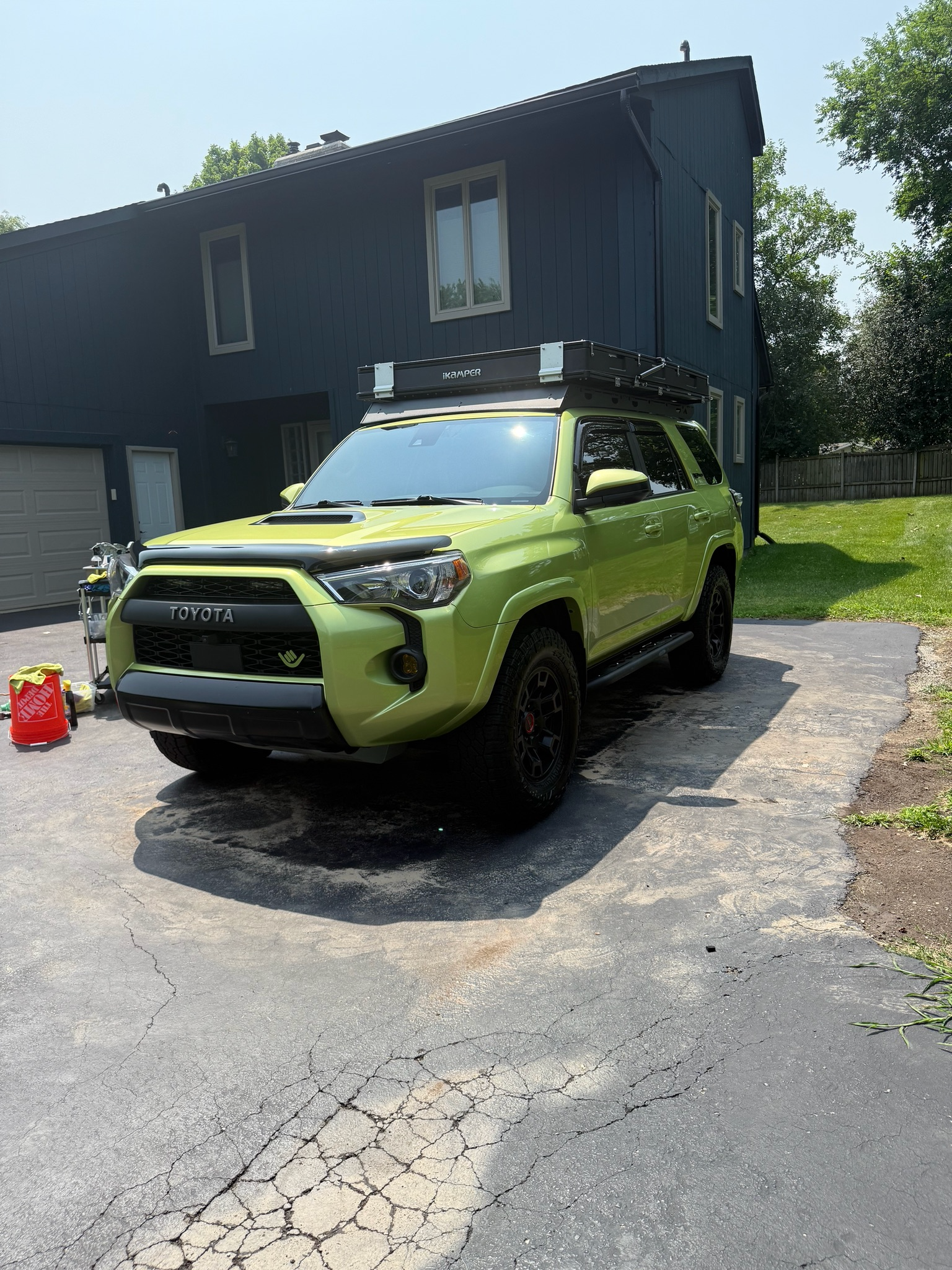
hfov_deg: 56.8
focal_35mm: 24
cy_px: 635
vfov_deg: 71.6
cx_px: 476
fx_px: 880
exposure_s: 1/3425
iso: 100
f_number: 1.78
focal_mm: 6.76
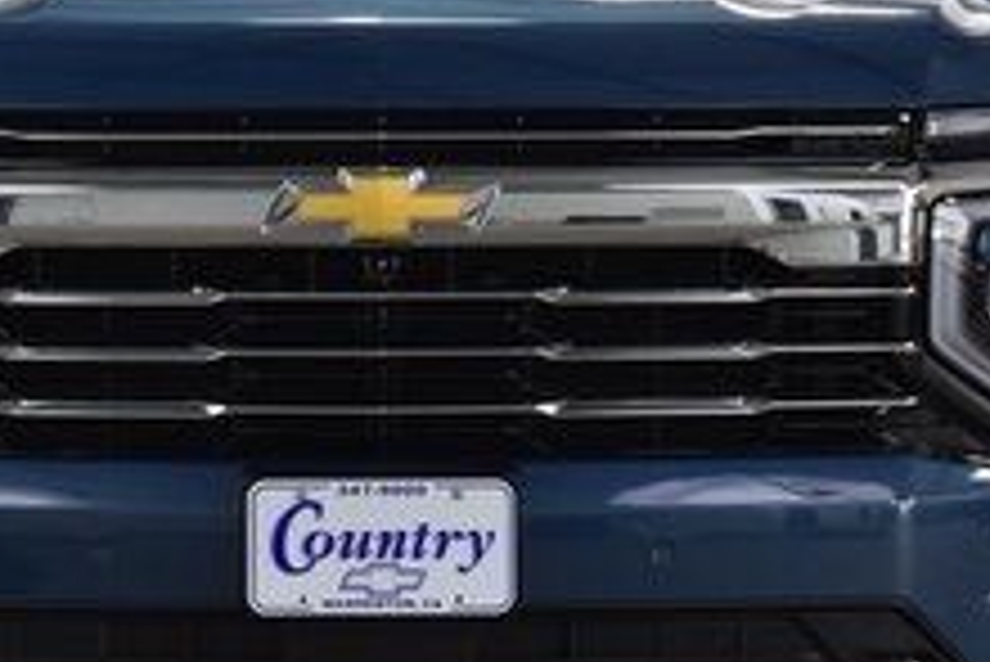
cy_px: 250
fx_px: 4568
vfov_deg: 8.3
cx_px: 387
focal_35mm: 166
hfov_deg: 12.4
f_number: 7.1
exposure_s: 1/60
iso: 1600
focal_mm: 38
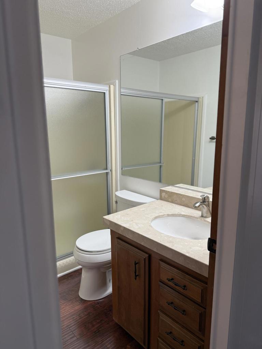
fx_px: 242
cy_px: 174
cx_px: 131
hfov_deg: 56.8
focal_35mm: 24
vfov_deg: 71.6
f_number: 1.78
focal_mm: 6.76
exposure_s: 1/60
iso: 125
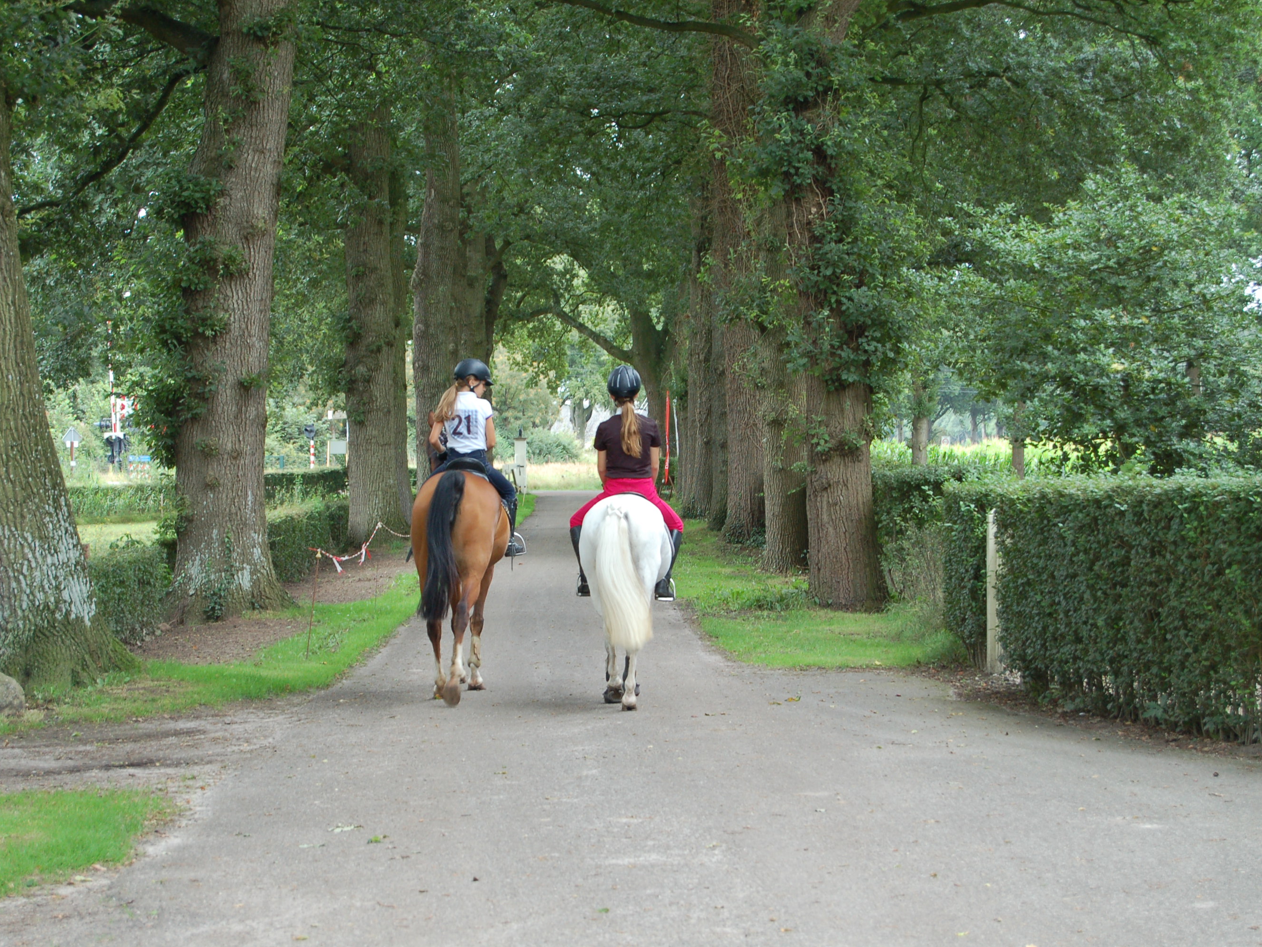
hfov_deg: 21.9
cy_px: 473
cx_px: 555
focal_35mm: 90
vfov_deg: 16.5
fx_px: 3265
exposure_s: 1/60
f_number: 5.6
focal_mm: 55
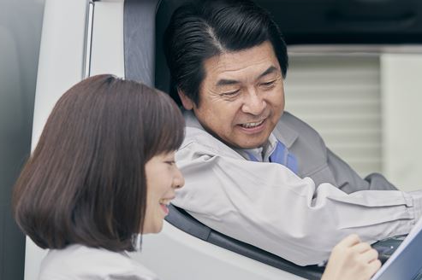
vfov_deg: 9.0
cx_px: 301
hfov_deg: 13.5
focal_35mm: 152
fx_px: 1781
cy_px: 150
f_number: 3.2
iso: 100
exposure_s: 1/500
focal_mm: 104
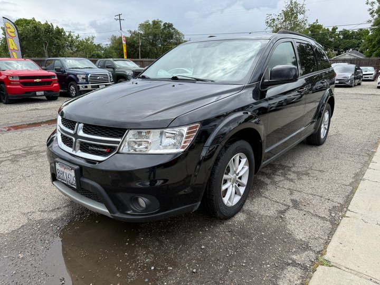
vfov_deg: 56.8
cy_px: 142
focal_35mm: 24
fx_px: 263
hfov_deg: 71.6
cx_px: 190
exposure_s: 1/2000
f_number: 1.78
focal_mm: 6.76
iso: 80
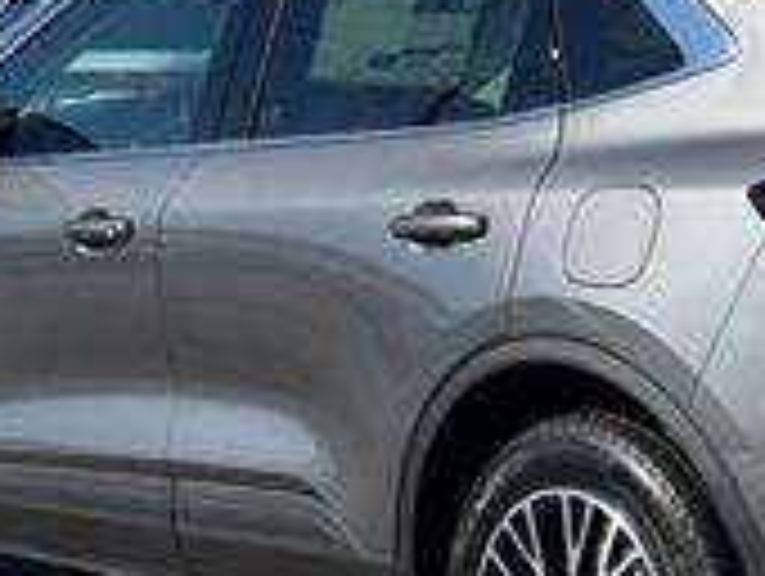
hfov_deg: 13.8
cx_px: 580
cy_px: 356
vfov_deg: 10.5
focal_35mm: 142
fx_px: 3143
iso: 64
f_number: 1.78
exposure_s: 1/4608
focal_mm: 6.76
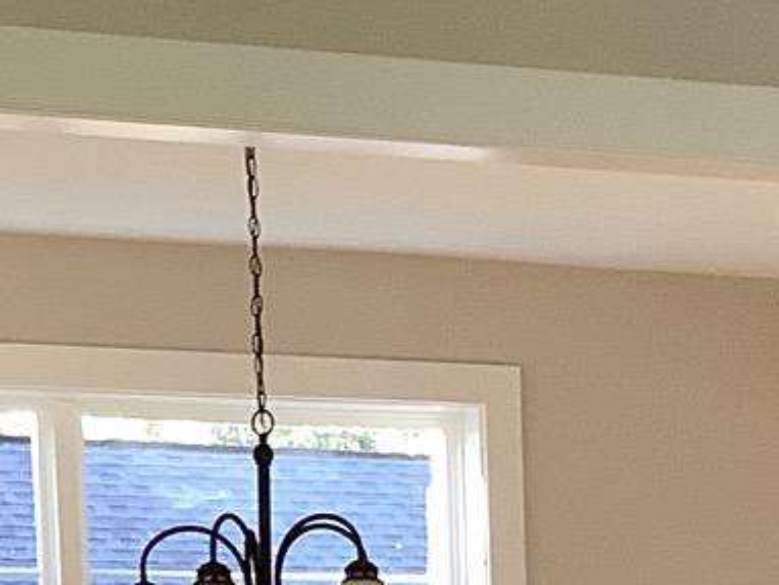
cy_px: 1237
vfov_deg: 8.4
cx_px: 979
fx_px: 3738
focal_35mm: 166
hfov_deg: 11.6
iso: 100
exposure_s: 1/60
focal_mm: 3.3
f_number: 2.4
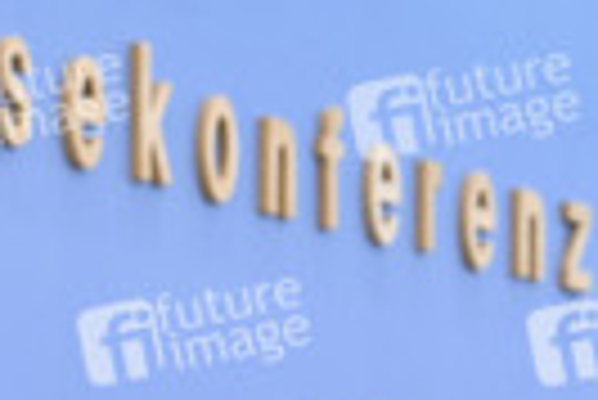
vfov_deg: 4.7
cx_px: 74
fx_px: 4789
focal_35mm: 288
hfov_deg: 7.1
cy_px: 670
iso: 4000
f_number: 7.1
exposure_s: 1/400
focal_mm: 85
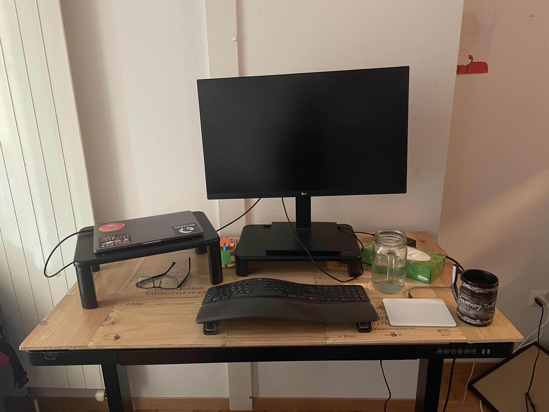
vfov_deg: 53.1
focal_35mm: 26
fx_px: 412
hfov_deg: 67.3
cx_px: 274
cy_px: 206
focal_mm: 4.2
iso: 640
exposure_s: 1/25
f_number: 1.6
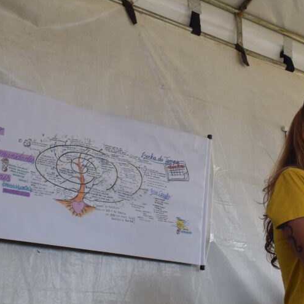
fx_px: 655
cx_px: 233
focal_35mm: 66
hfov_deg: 25.8
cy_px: 158
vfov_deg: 26.1
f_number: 8
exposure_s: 1/250
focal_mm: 25
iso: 400
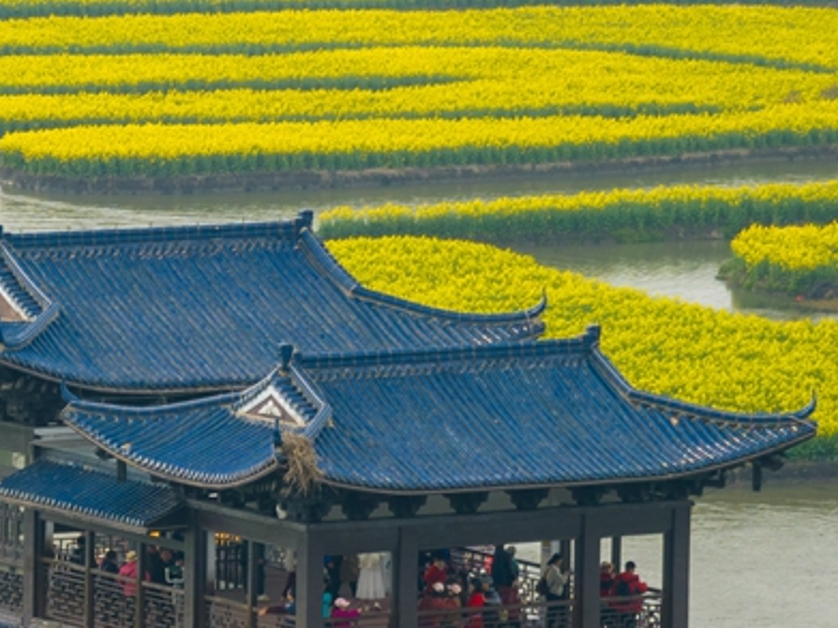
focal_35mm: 382
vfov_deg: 3.9
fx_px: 9245
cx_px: 47
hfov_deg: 5.2
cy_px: 522
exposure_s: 1/160
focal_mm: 30.71
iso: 100
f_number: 3.4
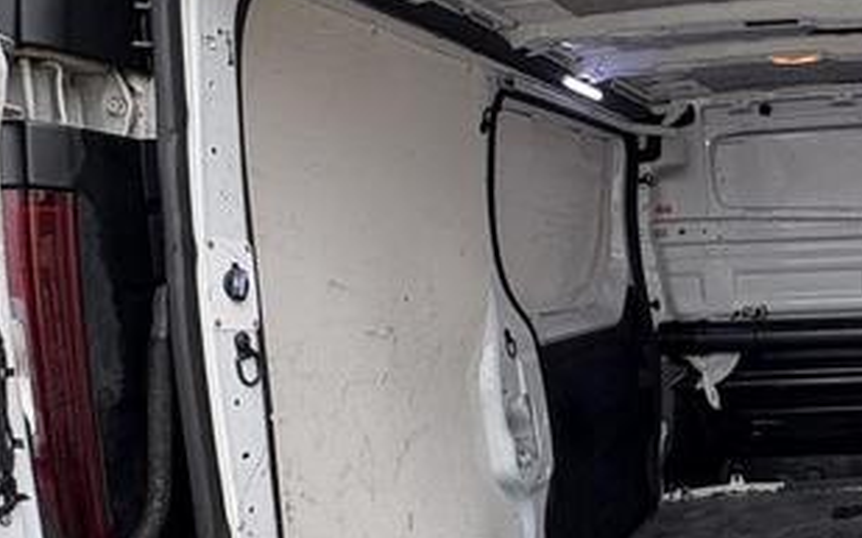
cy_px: 413
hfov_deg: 39.4
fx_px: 1010
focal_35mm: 43
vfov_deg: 29.3
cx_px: 907
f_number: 2.2
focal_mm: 2.22
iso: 40
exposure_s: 1/99
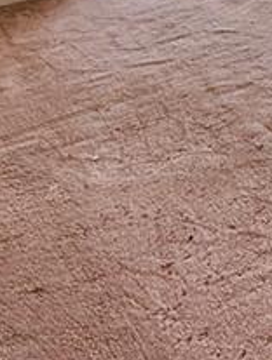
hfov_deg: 13.0
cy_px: -263
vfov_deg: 19.1
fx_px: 846
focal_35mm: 81
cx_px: 685
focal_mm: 2.22
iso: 64
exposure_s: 1/260
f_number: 2.2
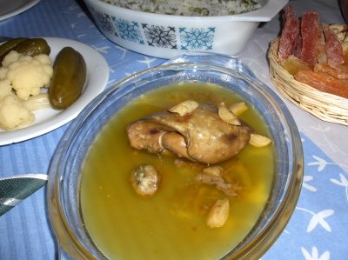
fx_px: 281
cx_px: 174
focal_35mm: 28
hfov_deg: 63.5
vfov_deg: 49.7
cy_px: 130
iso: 54
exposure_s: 1/60
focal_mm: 5.8
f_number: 5.6
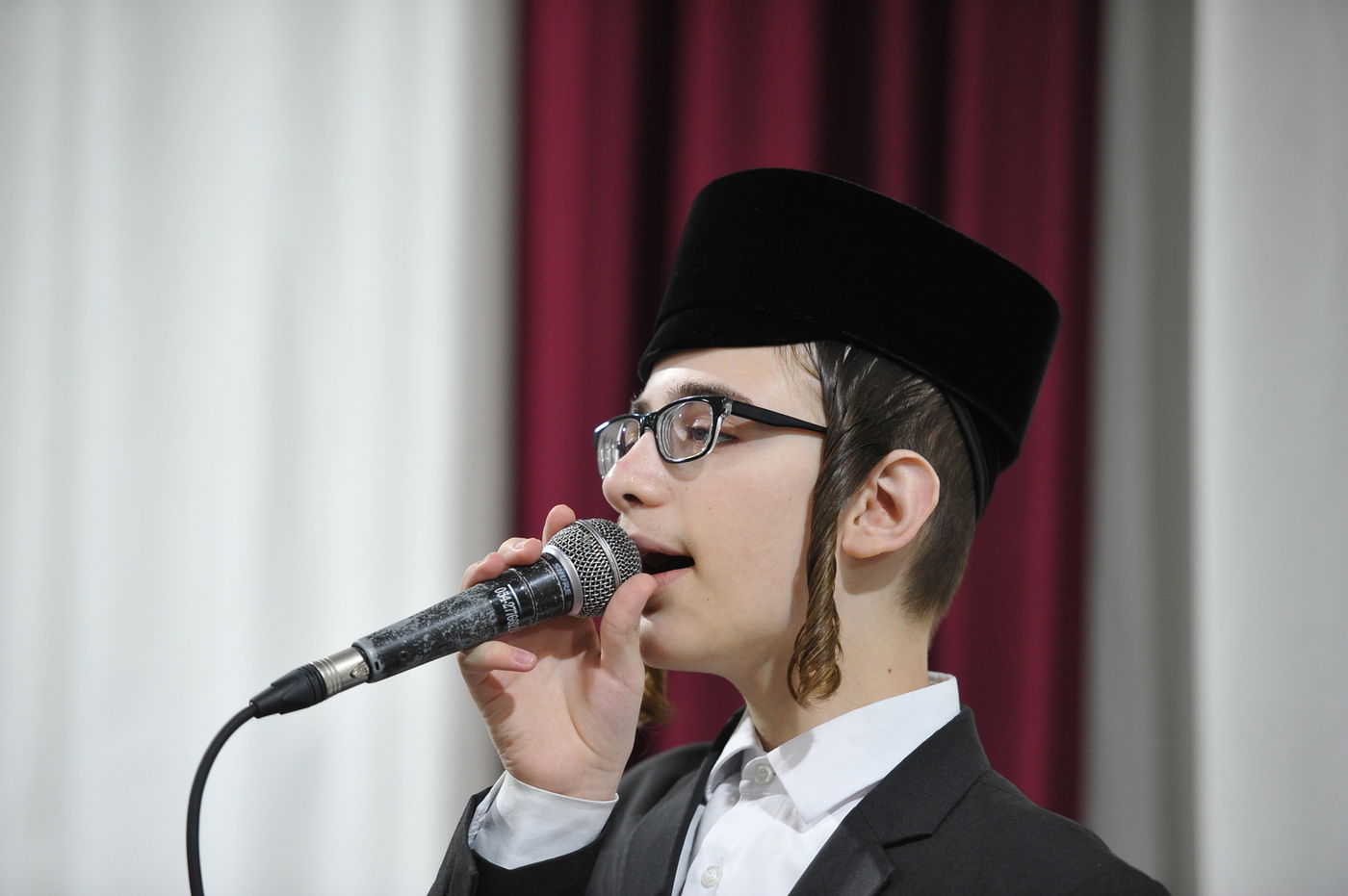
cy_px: 448
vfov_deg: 8.1
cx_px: 674
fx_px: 6360
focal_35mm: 170
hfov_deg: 12.1
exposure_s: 1/100
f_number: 2.8
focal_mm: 170
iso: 1250
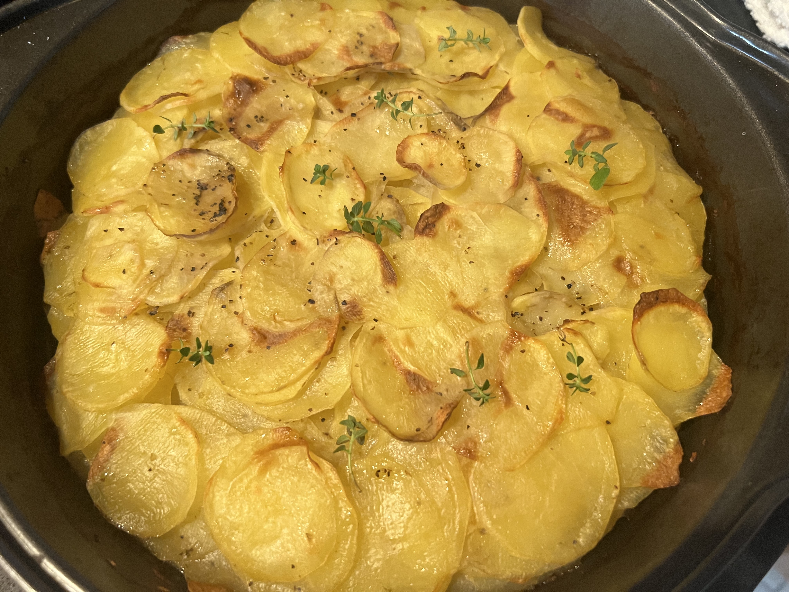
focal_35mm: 26
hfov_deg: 67.3
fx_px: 593
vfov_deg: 53.1
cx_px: 394
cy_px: 296
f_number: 1.5
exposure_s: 1/60
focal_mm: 5.7
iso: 400
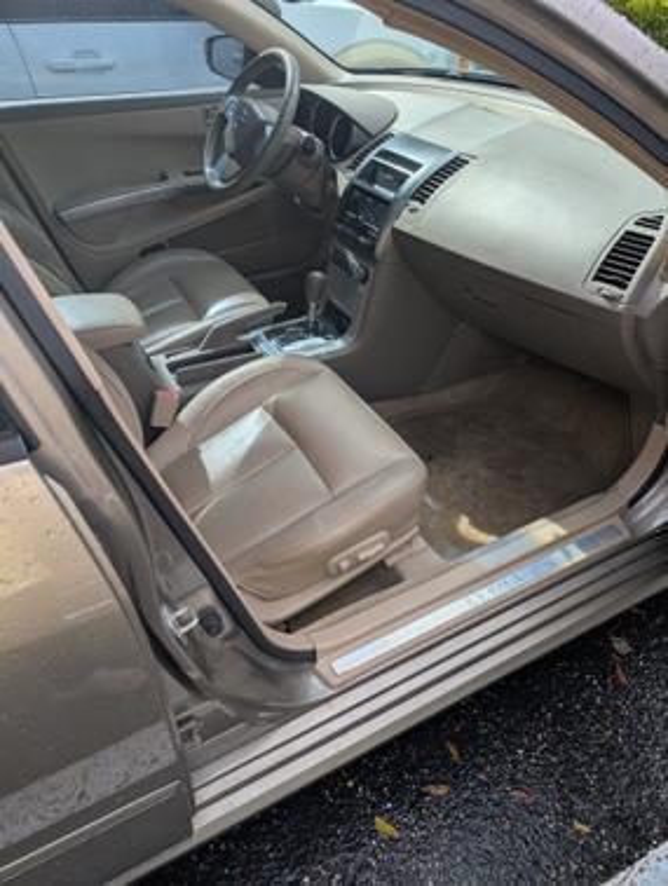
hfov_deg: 57.0
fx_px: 615
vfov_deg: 71.5
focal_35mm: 24
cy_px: 443
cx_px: 334
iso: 22
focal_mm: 6.9
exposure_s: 1/4545
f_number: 1.68
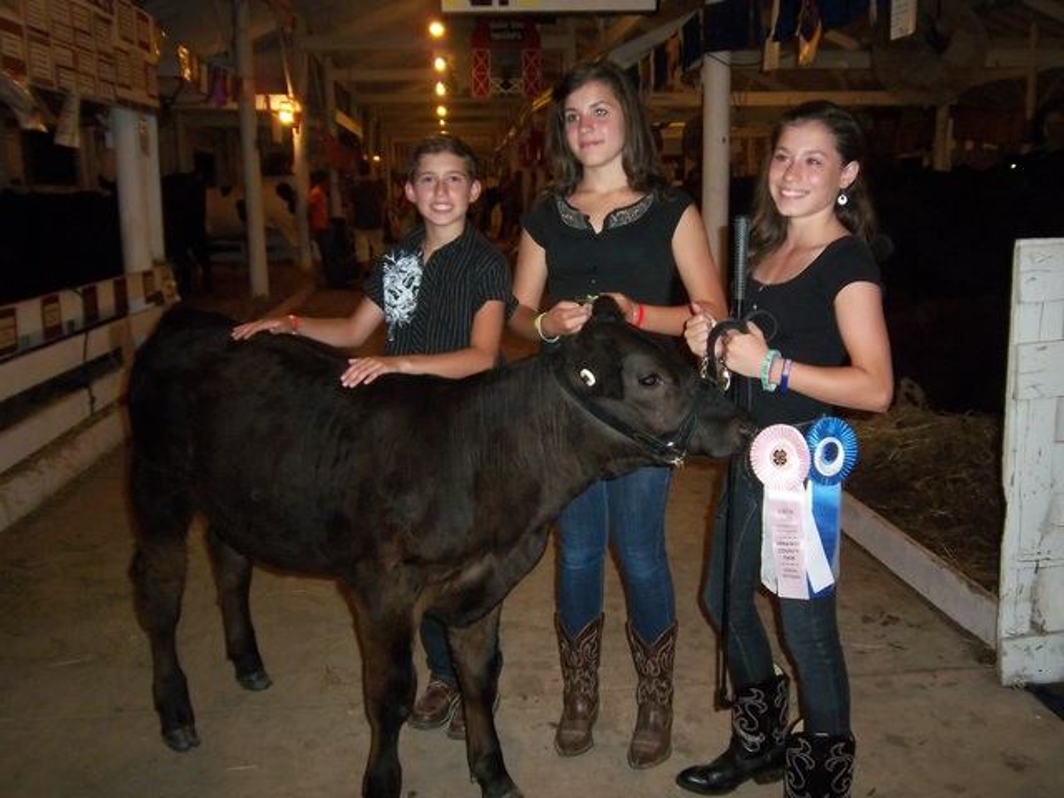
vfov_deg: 40.7
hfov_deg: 52.6
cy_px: 399
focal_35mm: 35
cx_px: 532
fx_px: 1076
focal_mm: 6.2
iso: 400
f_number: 3.8
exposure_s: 1/40
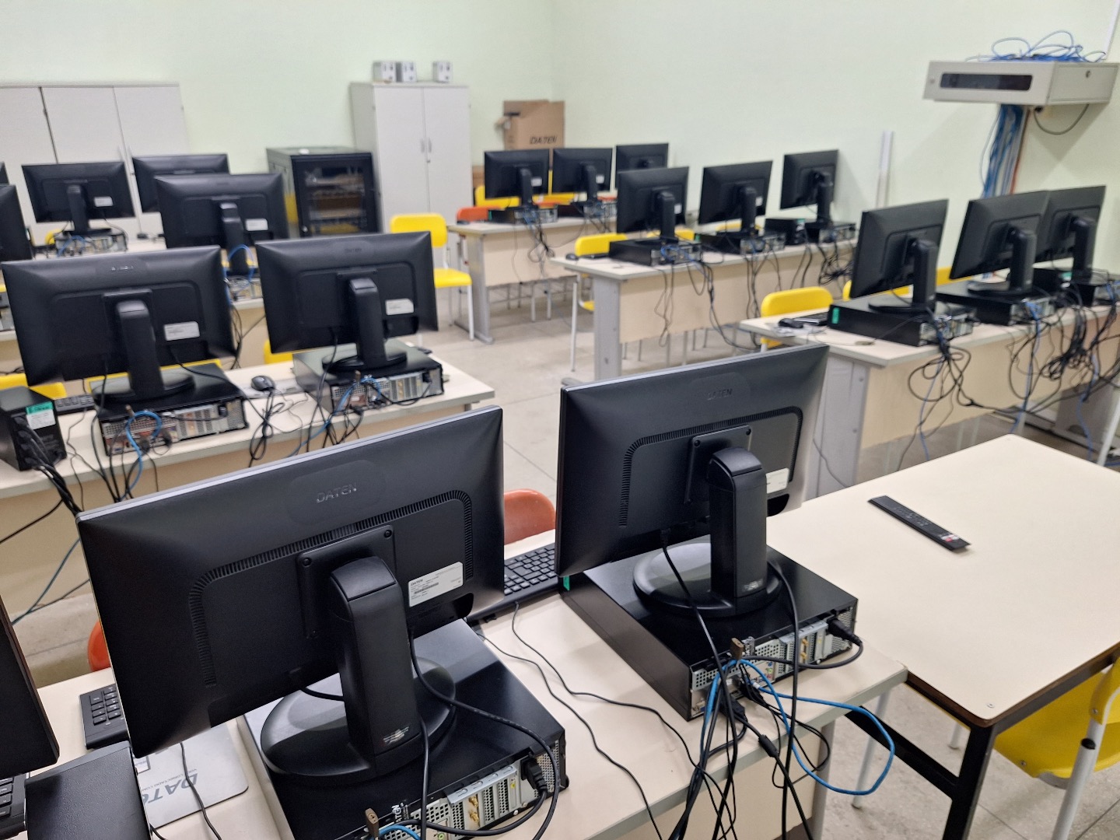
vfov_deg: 58.9
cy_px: 420
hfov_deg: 73.9
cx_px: 560
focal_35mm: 23
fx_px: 744
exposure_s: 1/40
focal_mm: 5.54
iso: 125
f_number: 1.8
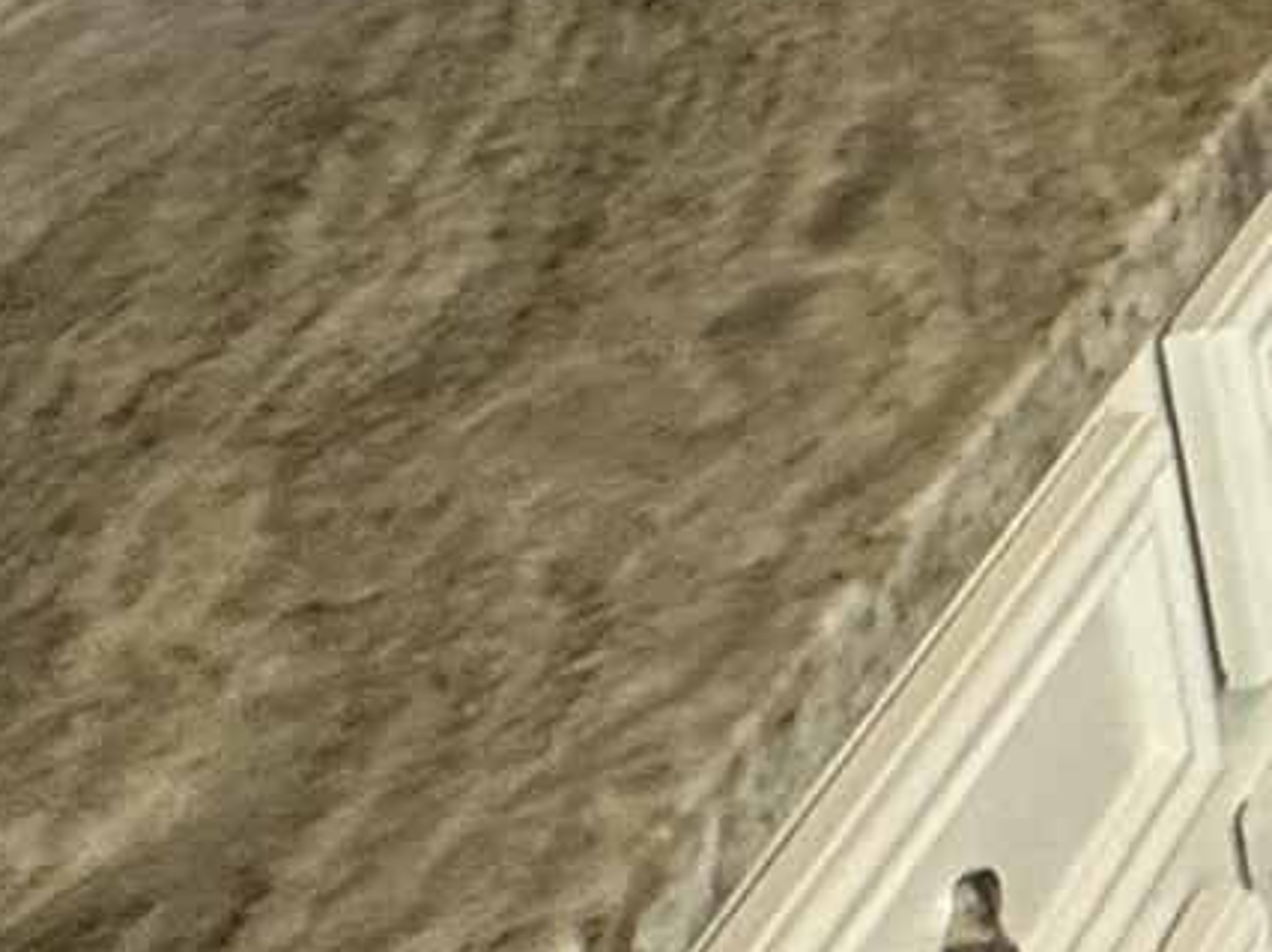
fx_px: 3709
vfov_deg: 12.5
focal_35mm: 101
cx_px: 4091
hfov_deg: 10.6
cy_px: -1092
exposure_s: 1/60
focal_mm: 2.22
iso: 250
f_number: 2.2
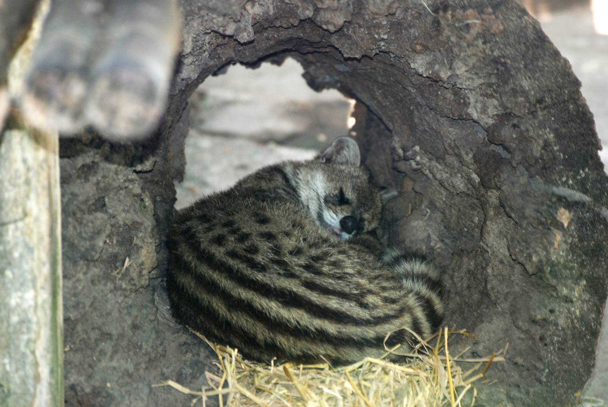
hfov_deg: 7.0
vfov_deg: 4.7
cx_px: 304
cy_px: 204
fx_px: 4946
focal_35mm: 292
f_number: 5
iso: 280
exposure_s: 1/60
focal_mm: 195
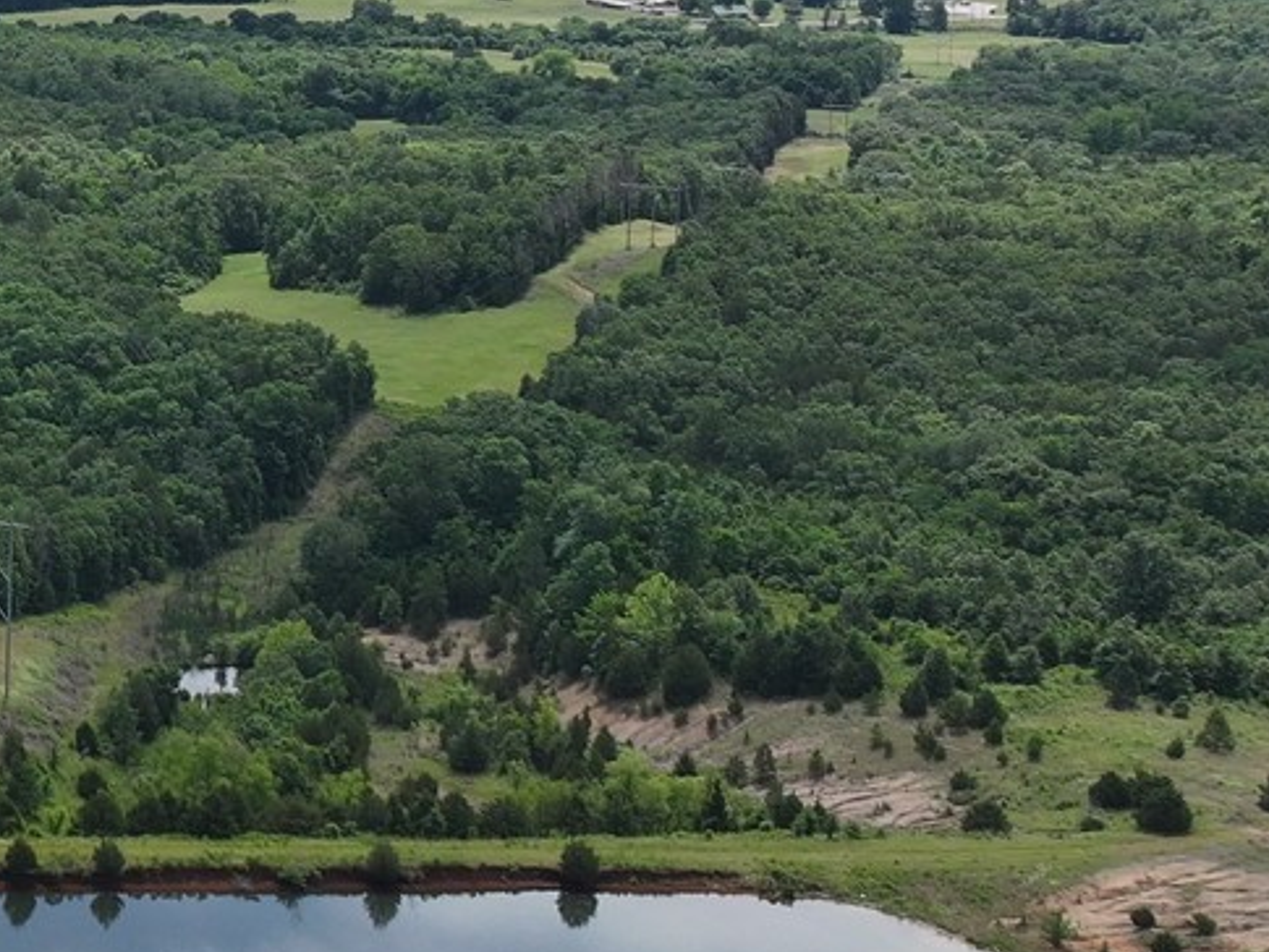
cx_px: -615
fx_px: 3483
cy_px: 150
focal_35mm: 95
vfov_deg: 15.4
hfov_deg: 18.4
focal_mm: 12.29
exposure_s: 1/2500
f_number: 2.8
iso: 140
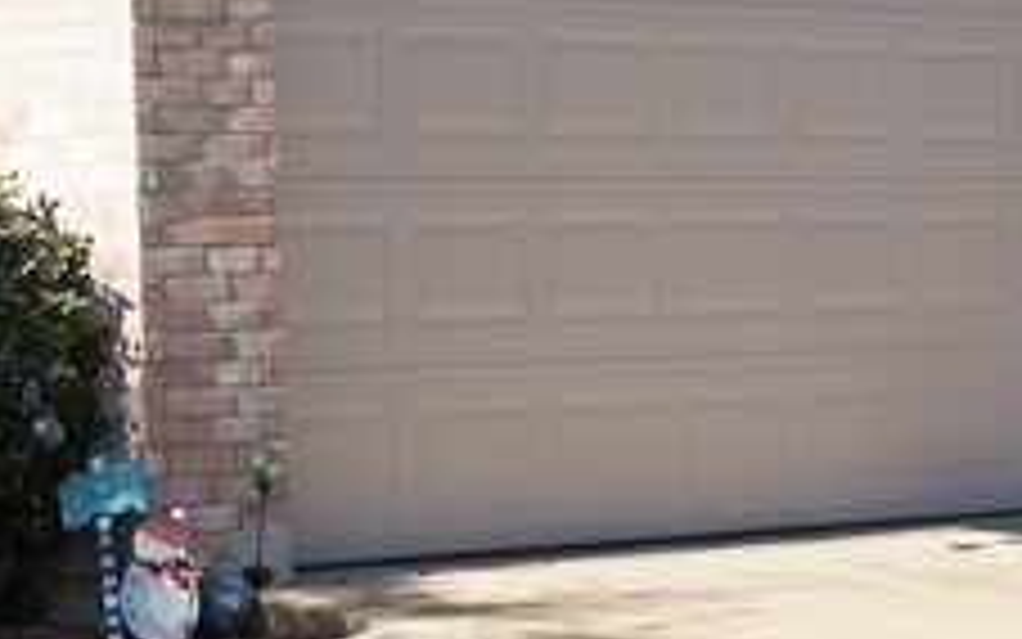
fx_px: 4235
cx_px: -590
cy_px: -92
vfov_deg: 8.6
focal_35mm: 152
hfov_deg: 12.9
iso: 100
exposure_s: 1/125
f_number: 9
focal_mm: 22
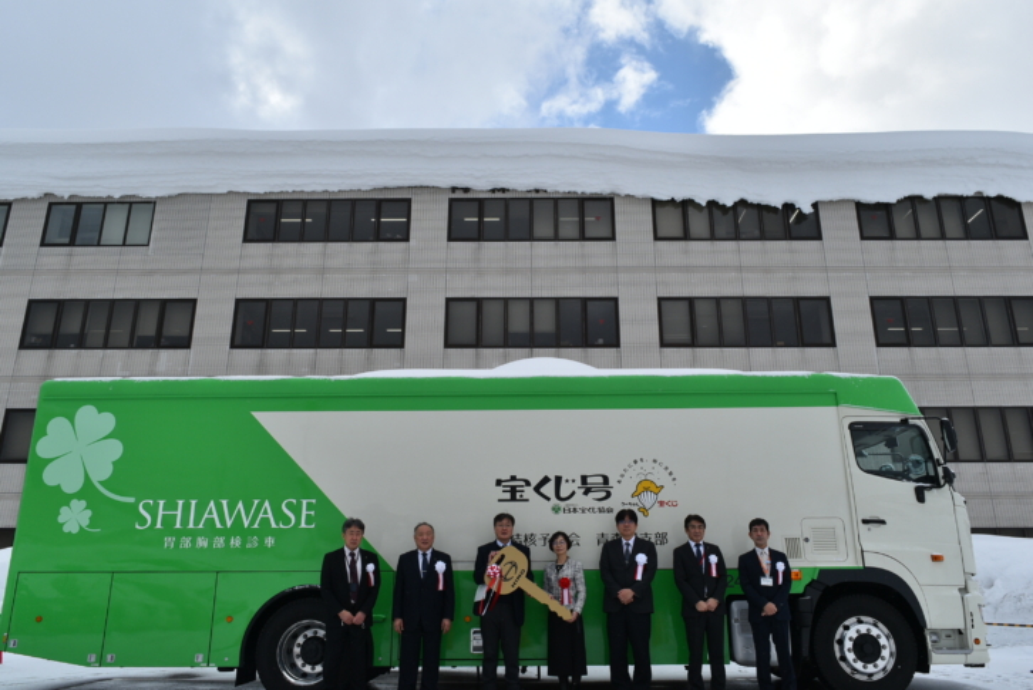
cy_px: 345
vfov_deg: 48.0
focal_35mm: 27
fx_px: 775
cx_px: 516
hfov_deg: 67.4
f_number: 10
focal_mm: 18
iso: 200
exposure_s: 1/400
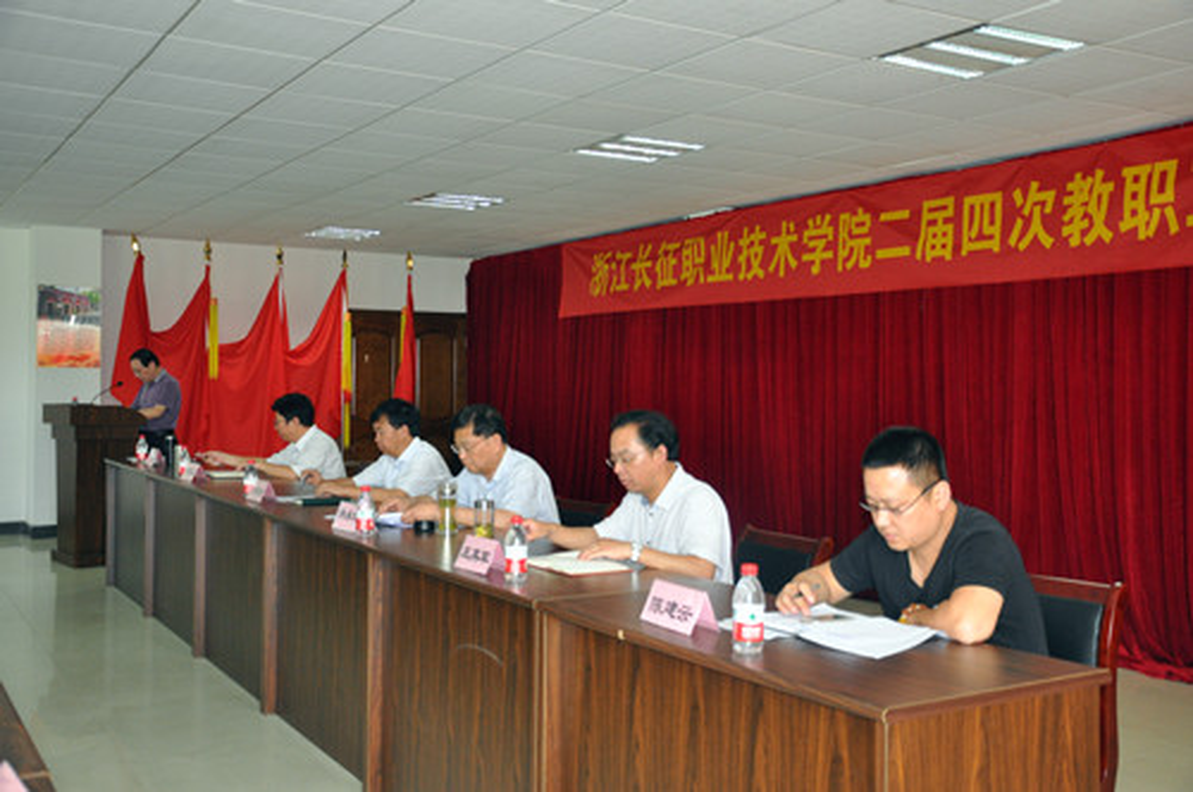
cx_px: 596
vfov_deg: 35.4
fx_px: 1241
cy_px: 396
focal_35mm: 38
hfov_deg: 51.3
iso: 800
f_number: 4
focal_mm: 25
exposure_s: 1/60
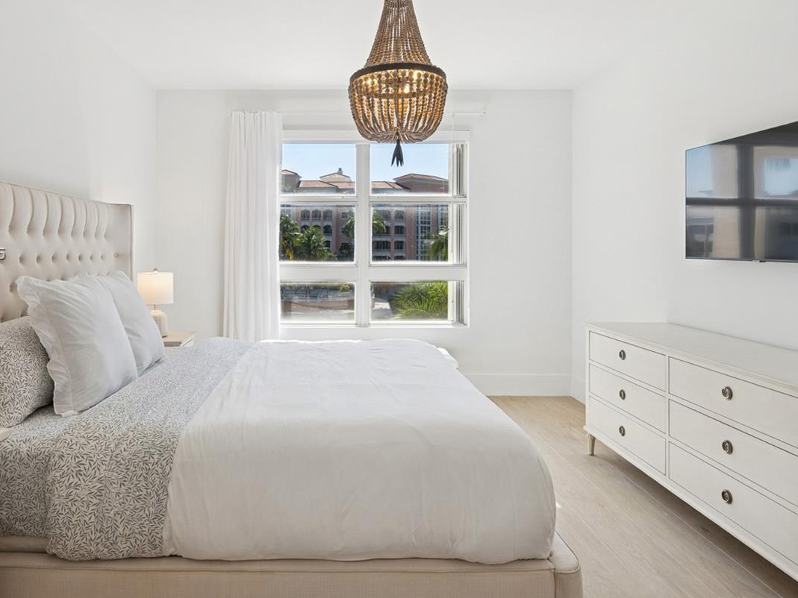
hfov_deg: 73.8
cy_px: 255
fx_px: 530
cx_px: 364
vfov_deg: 58.6
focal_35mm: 23
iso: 250
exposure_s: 1/125
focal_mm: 16
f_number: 8
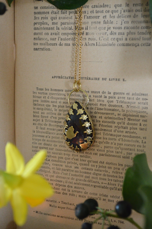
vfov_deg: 31.9
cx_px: 76
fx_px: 400
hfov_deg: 21.5
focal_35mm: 63
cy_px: 114
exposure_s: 1/15
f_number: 5.3
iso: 2000
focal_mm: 42
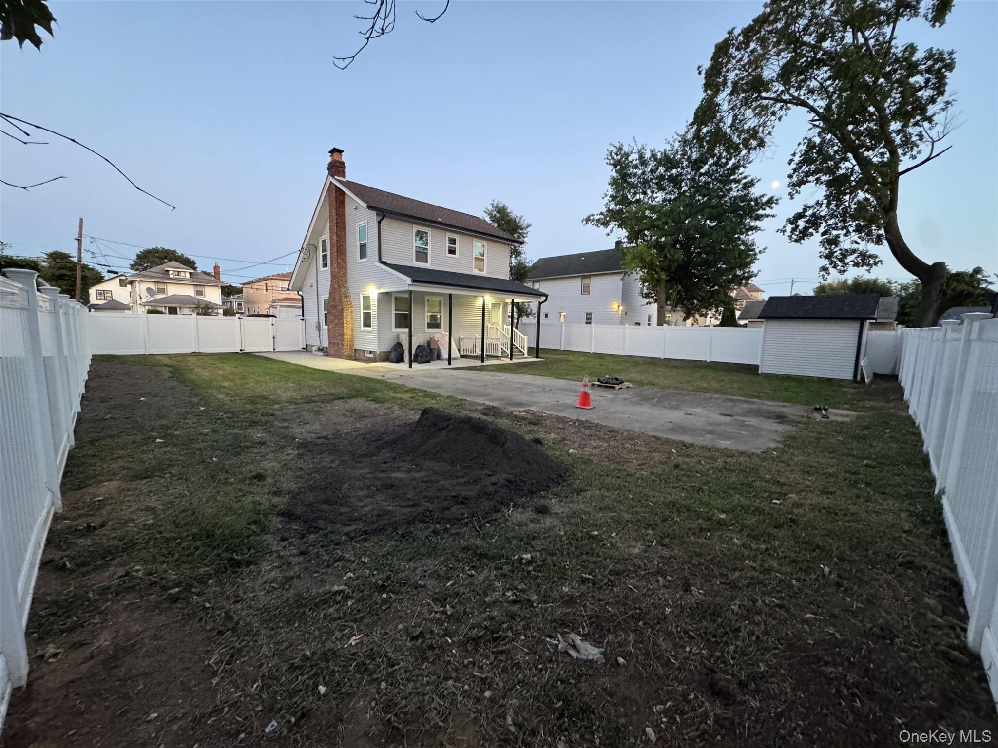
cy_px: 374
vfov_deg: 85.7
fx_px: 404
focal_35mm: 14
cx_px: 499
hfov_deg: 102.1
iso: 1000
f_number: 2.2
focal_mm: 2.22
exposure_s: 1/40
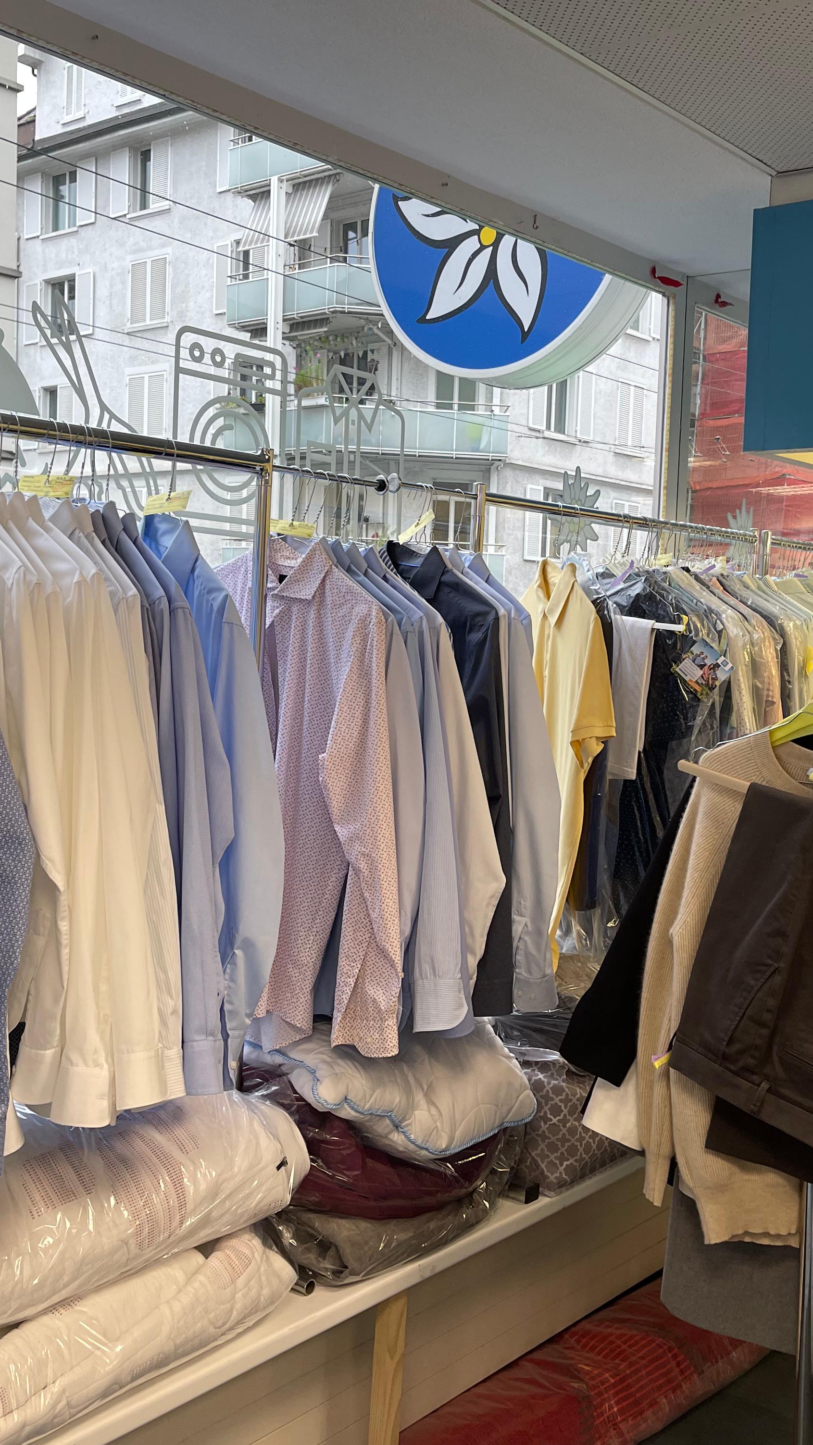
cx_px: 479
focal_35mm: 38
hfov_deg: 31.1
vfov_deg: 52.8
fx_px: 1456
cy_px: 725
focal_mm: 5.1
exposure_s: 1/100
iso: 80
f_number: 1.6
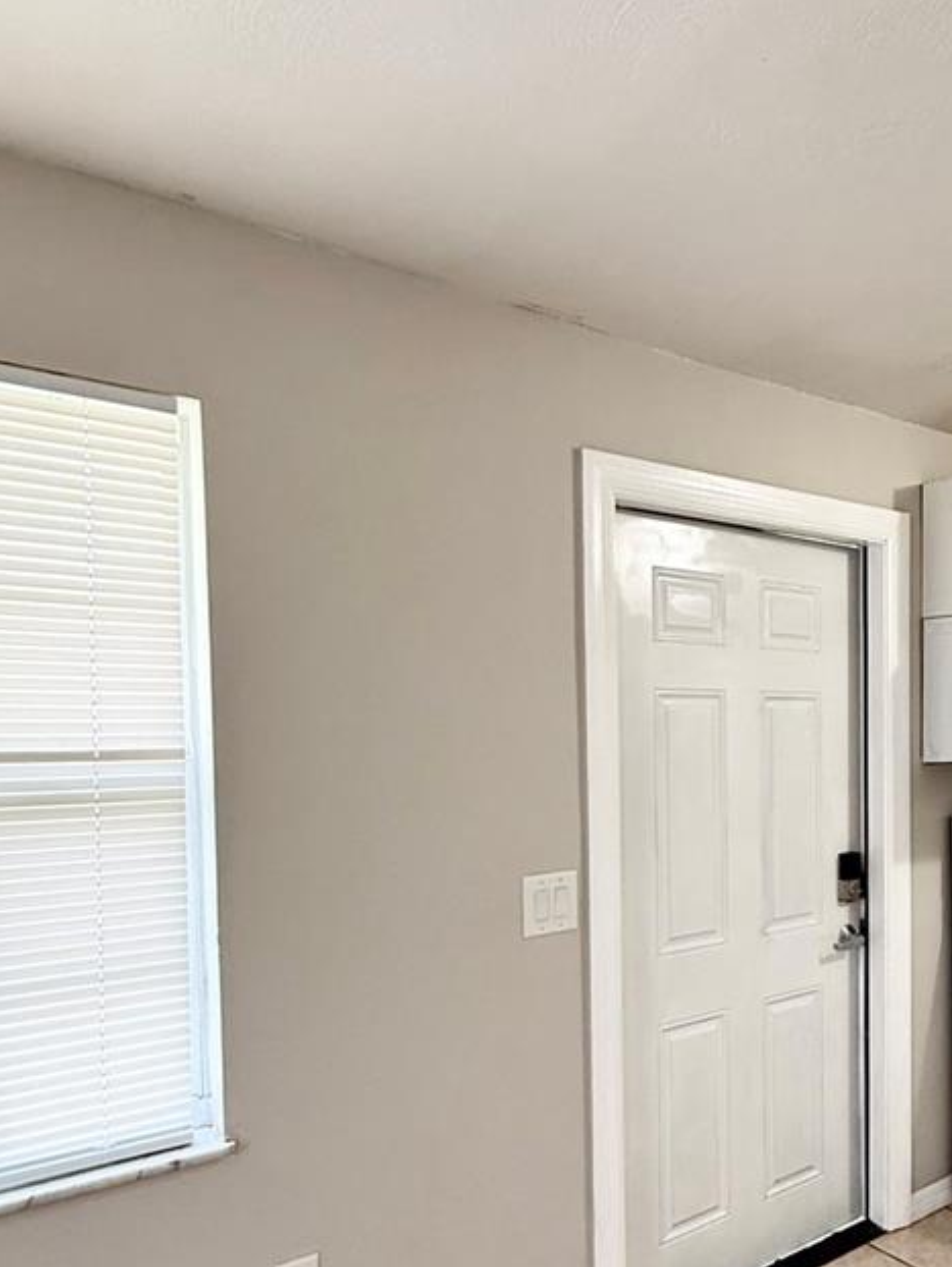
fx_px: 989
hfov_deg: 49.4
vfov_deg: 64.5
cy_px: 780
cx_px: 711
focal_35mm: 27
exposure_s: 1/60
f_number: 2.2
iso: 250
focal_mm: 2.22
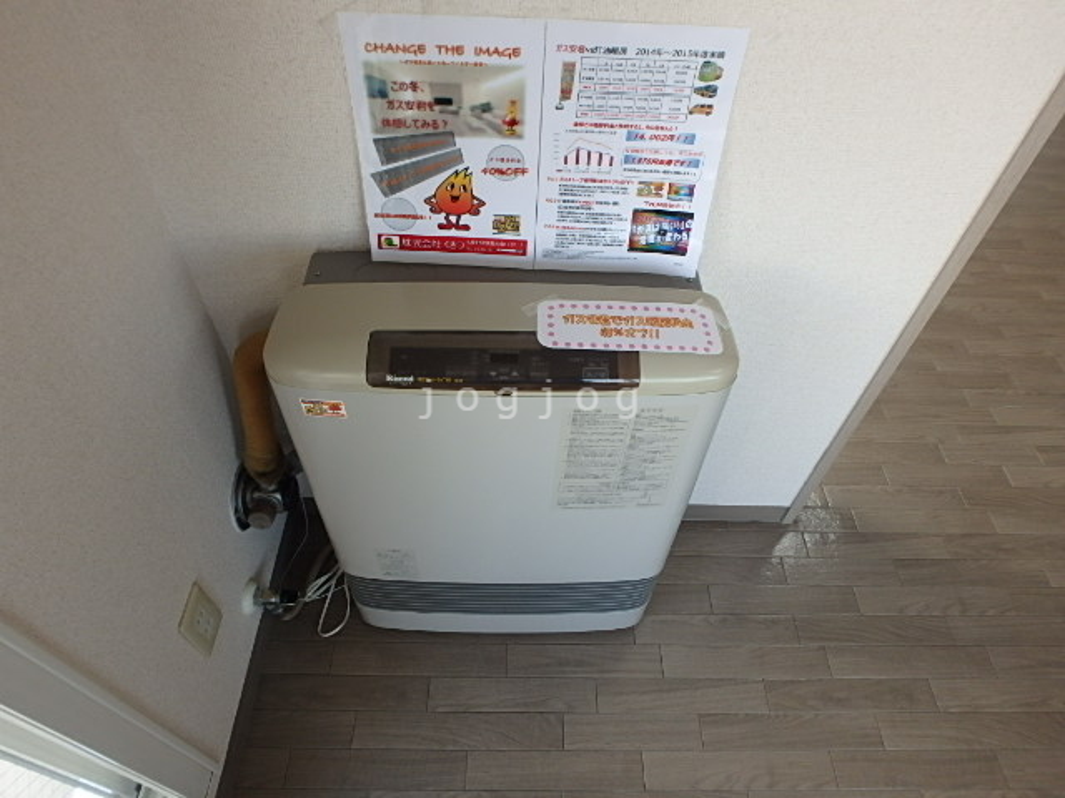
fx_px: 646
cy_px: 399
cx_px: 532
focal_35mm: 21
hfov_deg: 79.0
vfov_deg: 63.4
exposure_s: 1/60
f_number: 3.5
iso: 160
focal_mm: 3.7
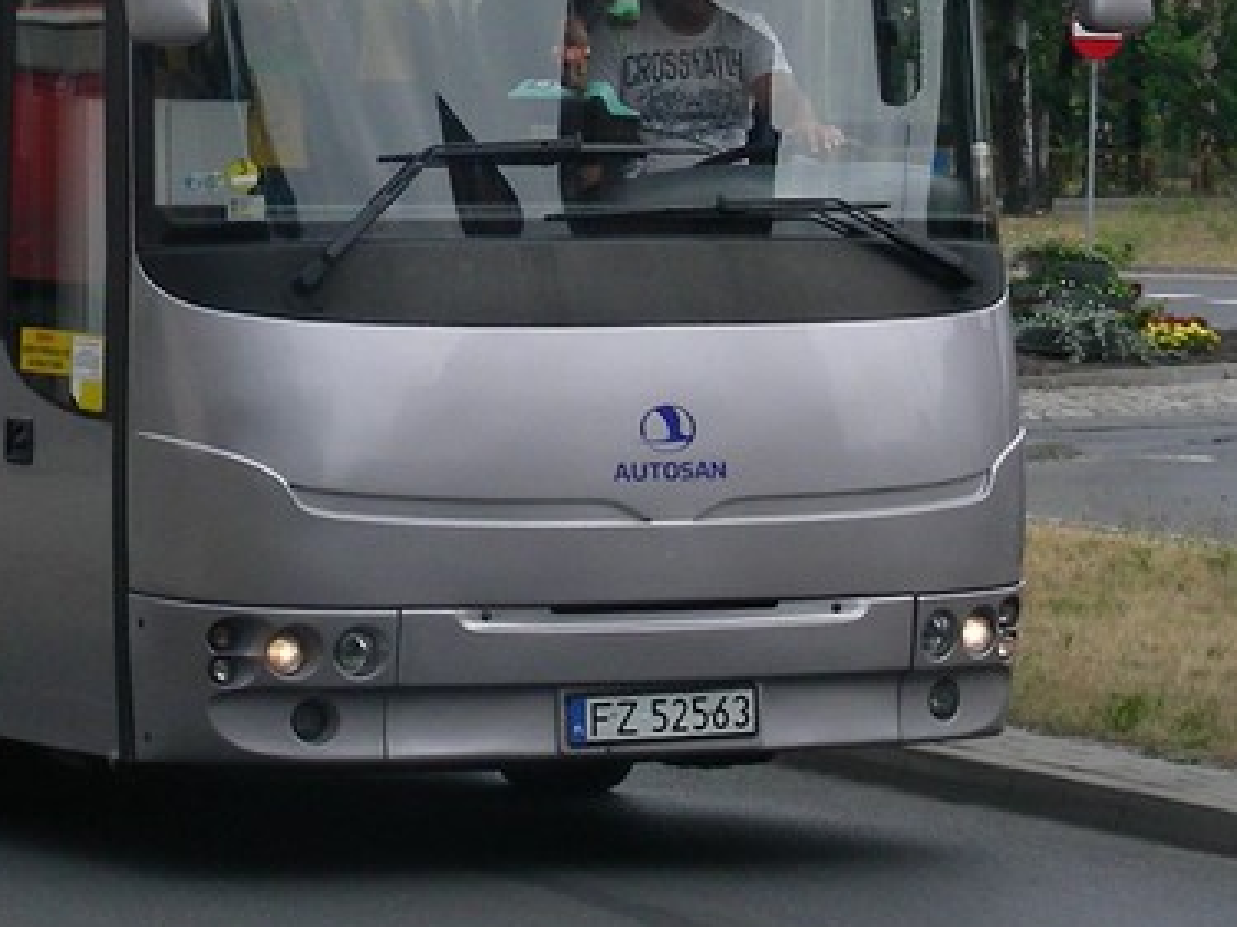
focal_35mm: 216
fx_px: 7716
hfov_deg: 9.2
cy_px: -33
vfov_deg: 6.8
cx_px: 323
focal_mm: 13.2
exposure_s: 1/600
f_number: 4
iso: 50
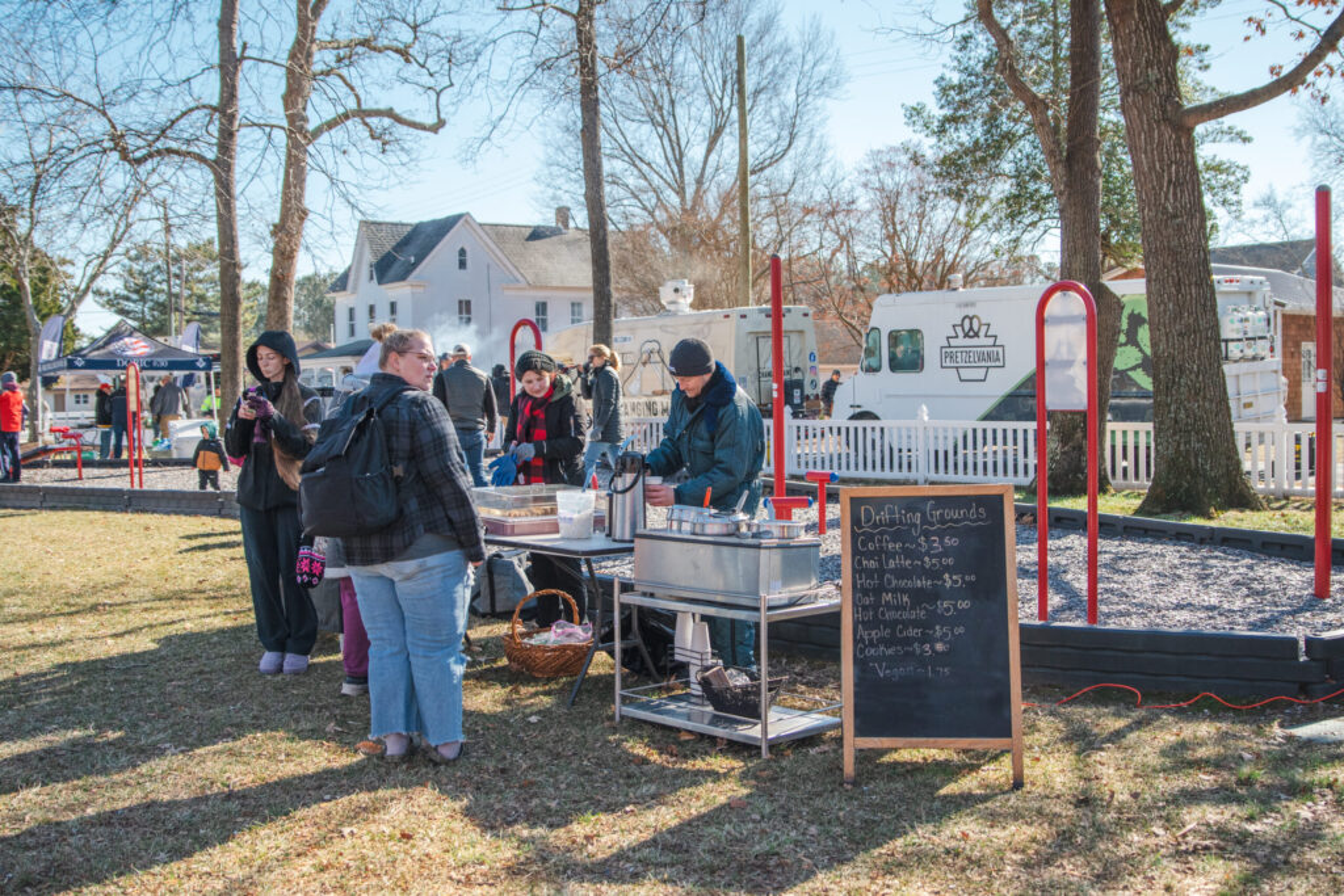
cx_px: 672
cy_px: 448
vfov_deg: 36.9
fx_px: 1344
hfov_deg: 53.1
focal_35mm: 36
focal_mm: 24
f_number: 2.8
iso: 320
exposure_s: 1/4000
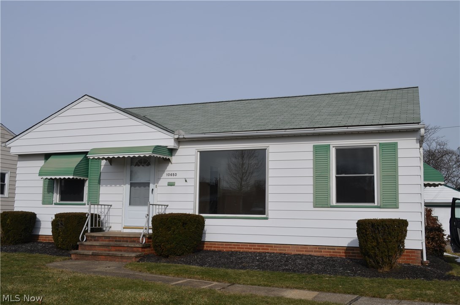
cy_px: 152
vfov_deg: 36.7
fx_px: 459
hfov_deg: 53.2
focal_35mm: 36
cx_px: 230
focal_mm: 24
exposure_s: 1/400
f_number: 10
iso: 100
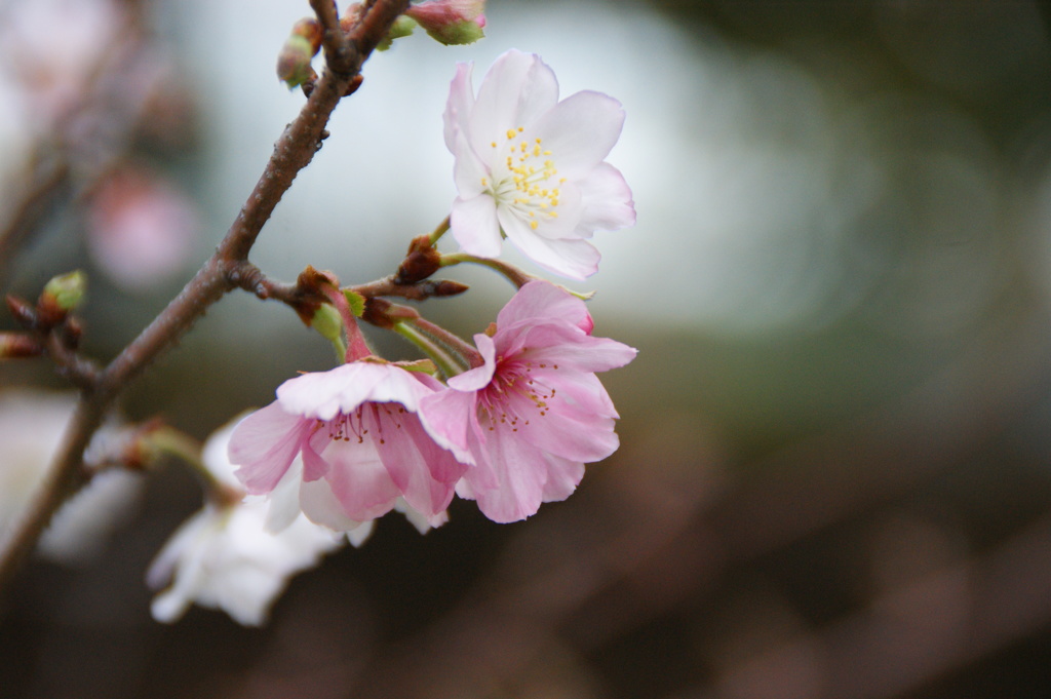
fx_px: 8751
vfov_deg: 4.6
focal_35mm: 300
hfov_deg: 6.9
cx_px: 526
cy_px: 350
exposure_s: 1/250
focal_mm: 200
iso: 400
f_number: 6.3
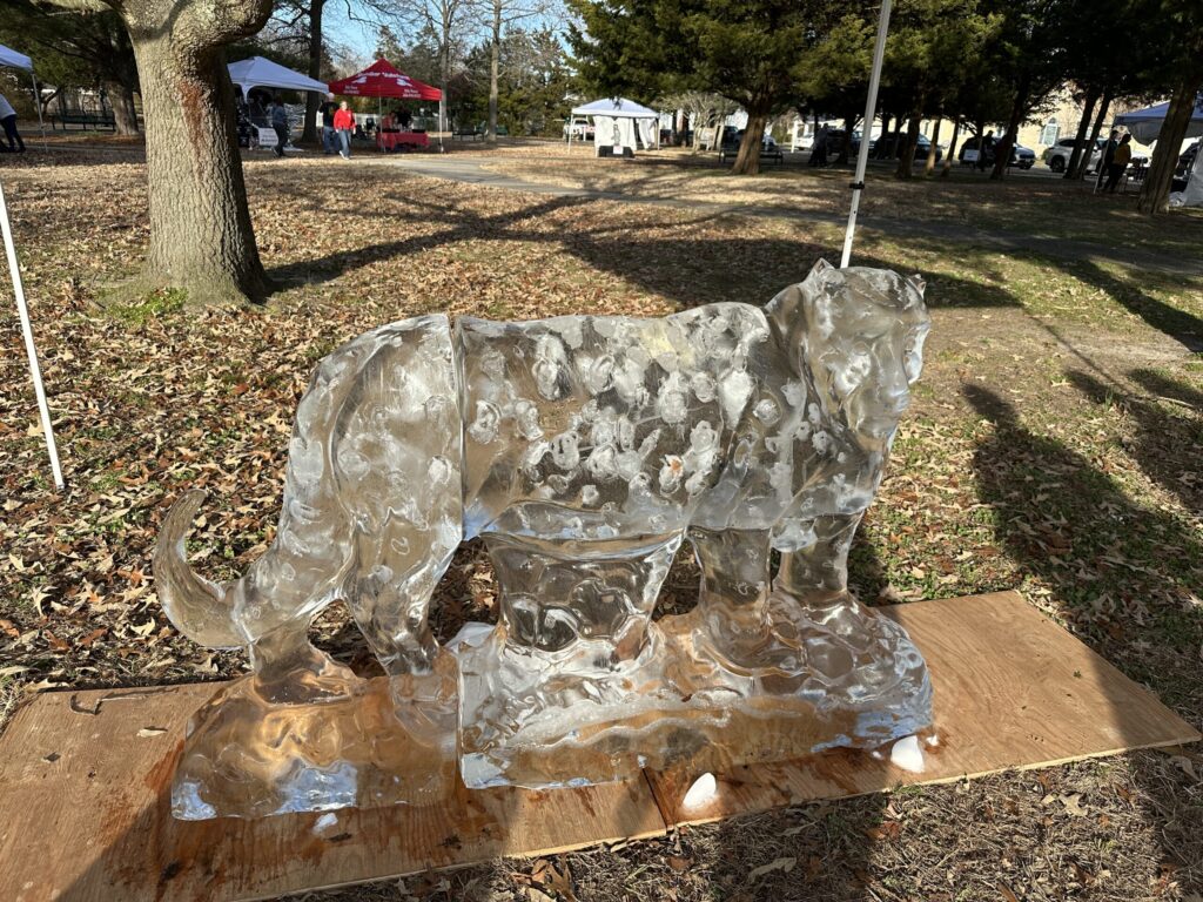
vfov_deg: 56.8
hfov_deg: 71.6
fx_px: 834
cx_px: 602
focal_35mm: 24
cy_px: 451
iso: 80
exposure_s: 1/2410
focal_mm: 6.86
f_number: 1.78
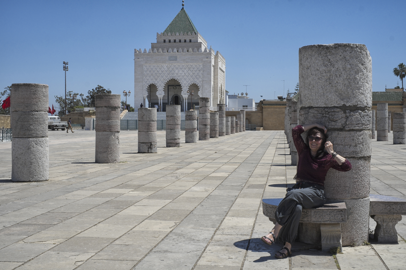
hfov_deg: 37.5
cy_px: 135
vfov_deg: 25.5
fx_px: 598
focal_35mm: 53
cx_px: 203
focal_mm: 35
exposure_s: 1/300
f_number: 13
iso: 200
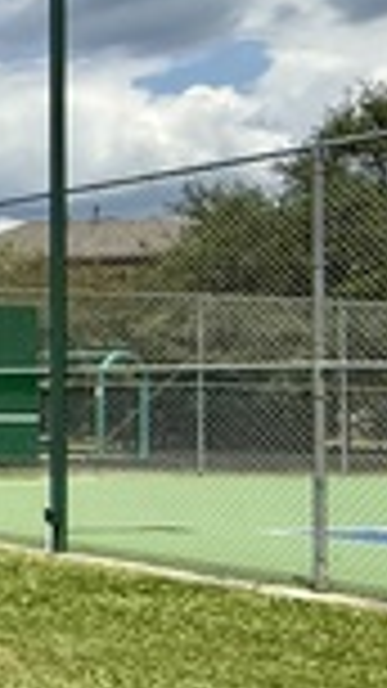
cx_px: -846
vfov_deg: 32.8
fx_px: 1168
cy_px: 364
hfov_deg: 10.6
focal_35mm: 64
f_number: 2.2
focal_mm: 2.22
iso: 50
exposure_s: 1/3125
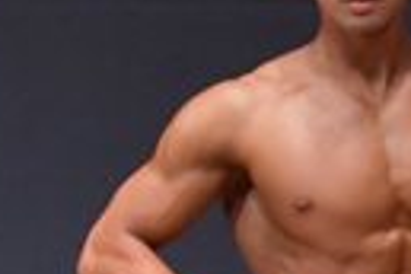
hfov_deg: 1.3
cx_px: -342
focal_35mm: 1628
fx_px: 18585
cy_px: 532
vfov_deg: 0.8
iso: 6400
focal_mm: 180
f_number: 5.6
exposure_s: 1/400
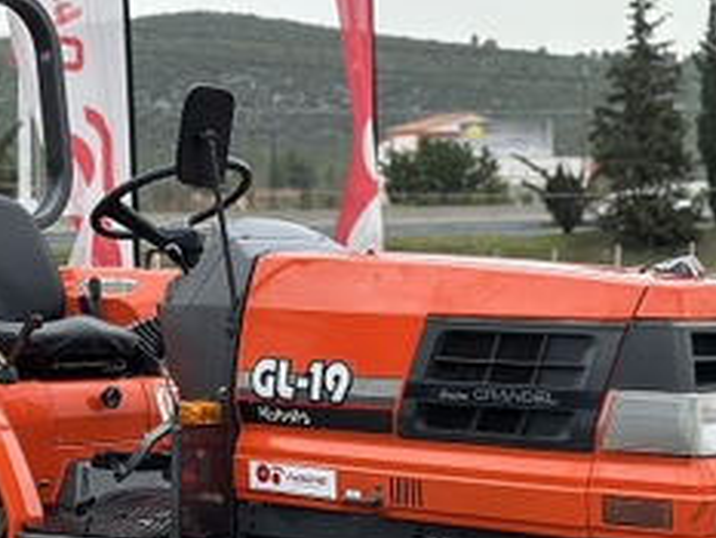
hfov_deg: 19.8
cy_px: 421
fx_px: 2049
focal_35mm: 99
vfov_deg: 14.9
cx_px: 230
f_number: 1.78
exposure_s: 1/332
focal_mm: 6.86
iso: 80
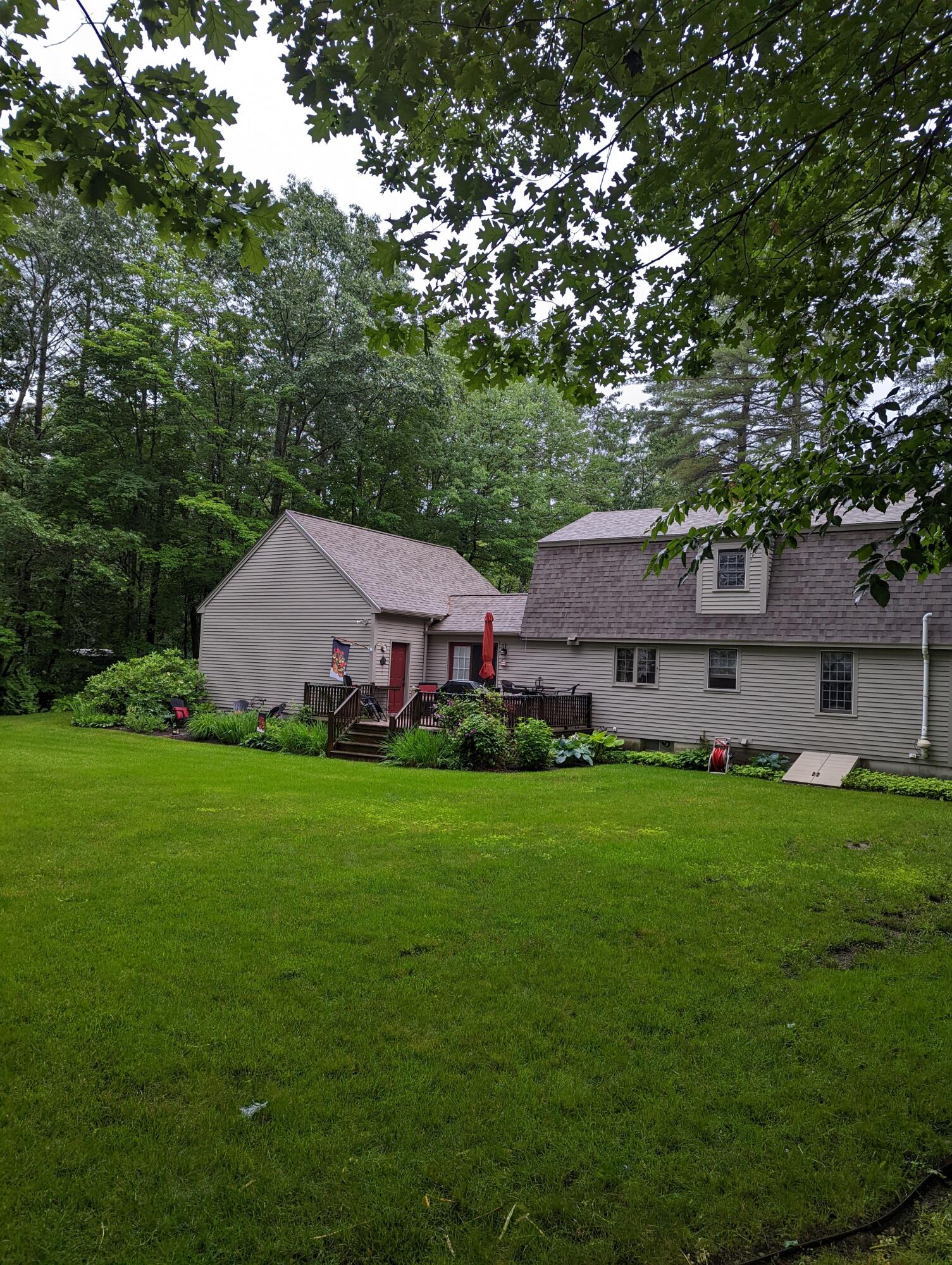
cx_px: 476
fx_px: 878
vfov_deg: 71.5
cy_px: 632
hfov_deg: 56.9
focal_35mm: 24
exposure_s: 1/113
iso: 38
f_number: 1.85
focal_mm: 6.81
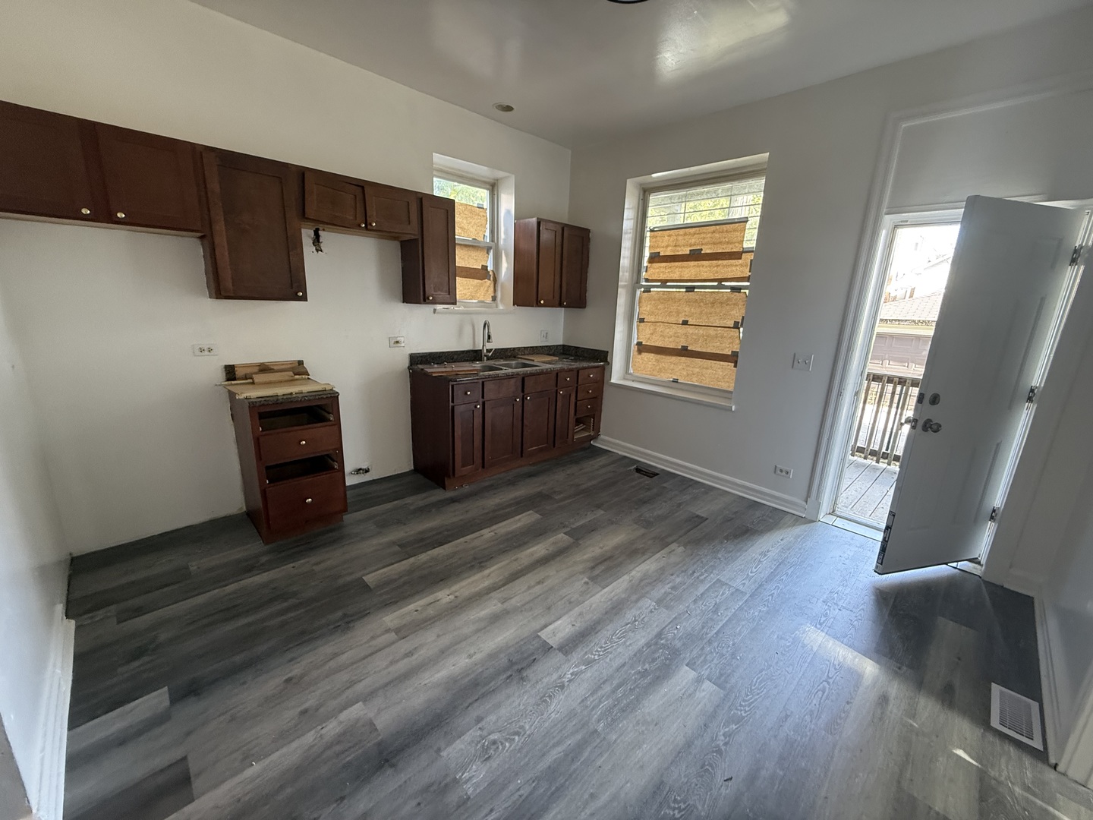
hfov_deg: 102.1
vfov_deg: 85.7
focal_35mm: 14
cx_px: 546
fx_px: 442
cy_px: 410
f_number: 2.2
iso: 320
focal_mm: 2.22
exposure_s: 1/60
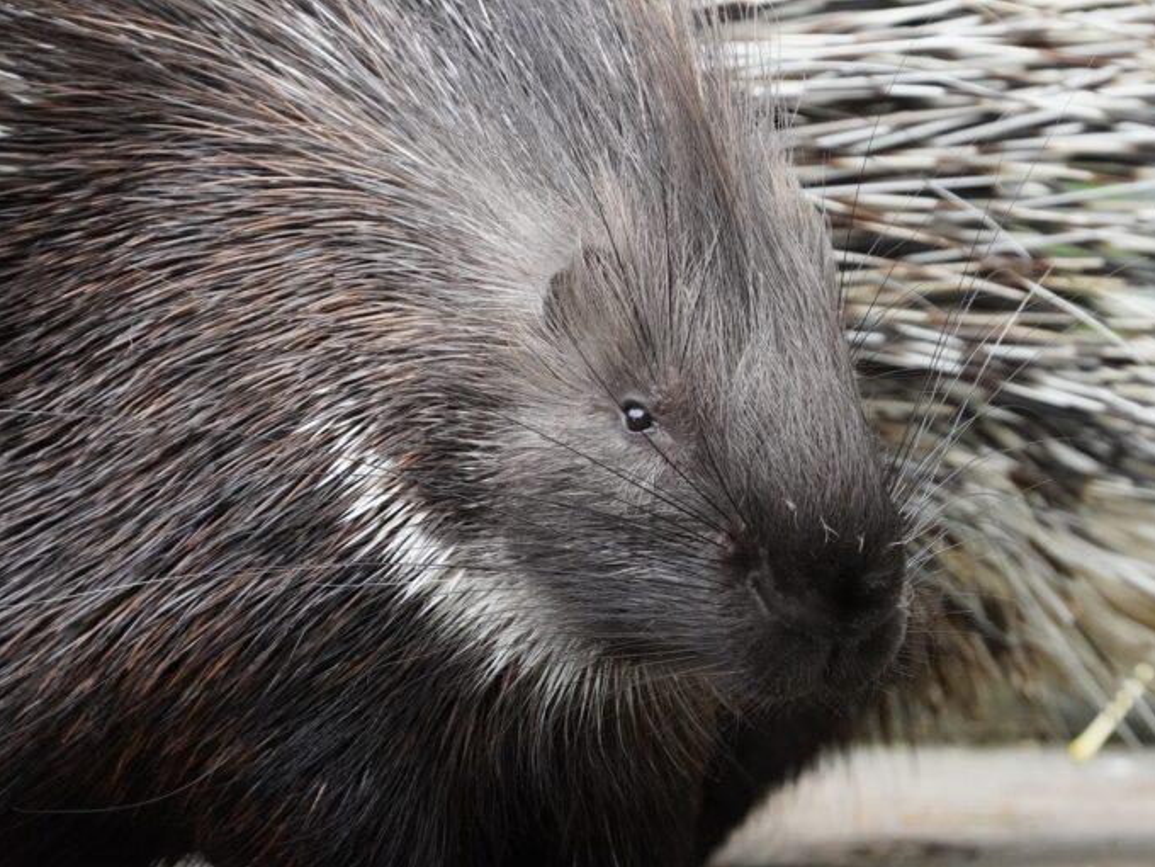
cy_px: 434
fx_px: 32632
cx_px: 622
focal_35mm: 978
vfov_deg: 1.5
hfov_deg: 2.0
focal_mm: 600
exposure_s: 1/1000
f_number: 8
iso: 6400
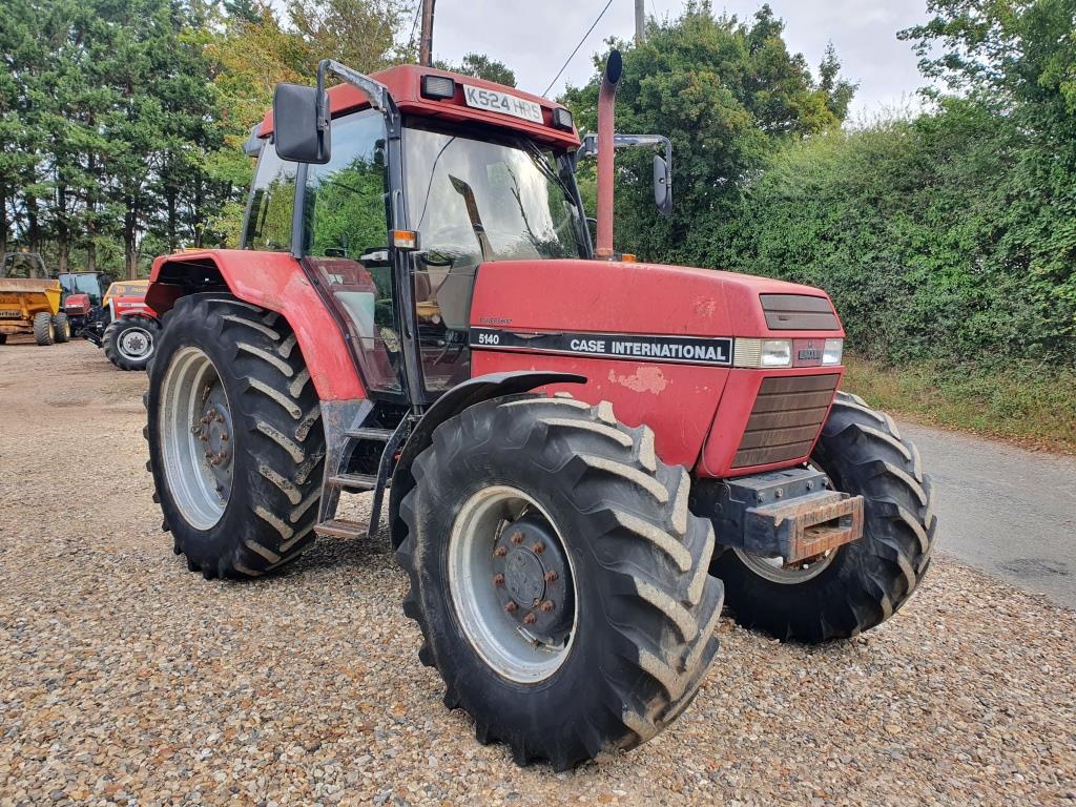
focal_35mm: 26
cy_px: 404
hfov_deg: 67.3
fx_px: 808
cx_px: 538
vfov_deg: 53.1
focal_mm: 4.32
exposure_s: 1/310
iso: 50
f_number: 2.4
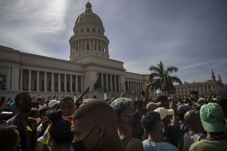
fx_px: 95
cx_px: 114
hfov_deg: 100.4
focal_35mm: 15
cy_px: 76
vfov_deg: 77.3
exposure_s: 1/2000
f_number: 2.5
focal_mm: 15
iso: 100
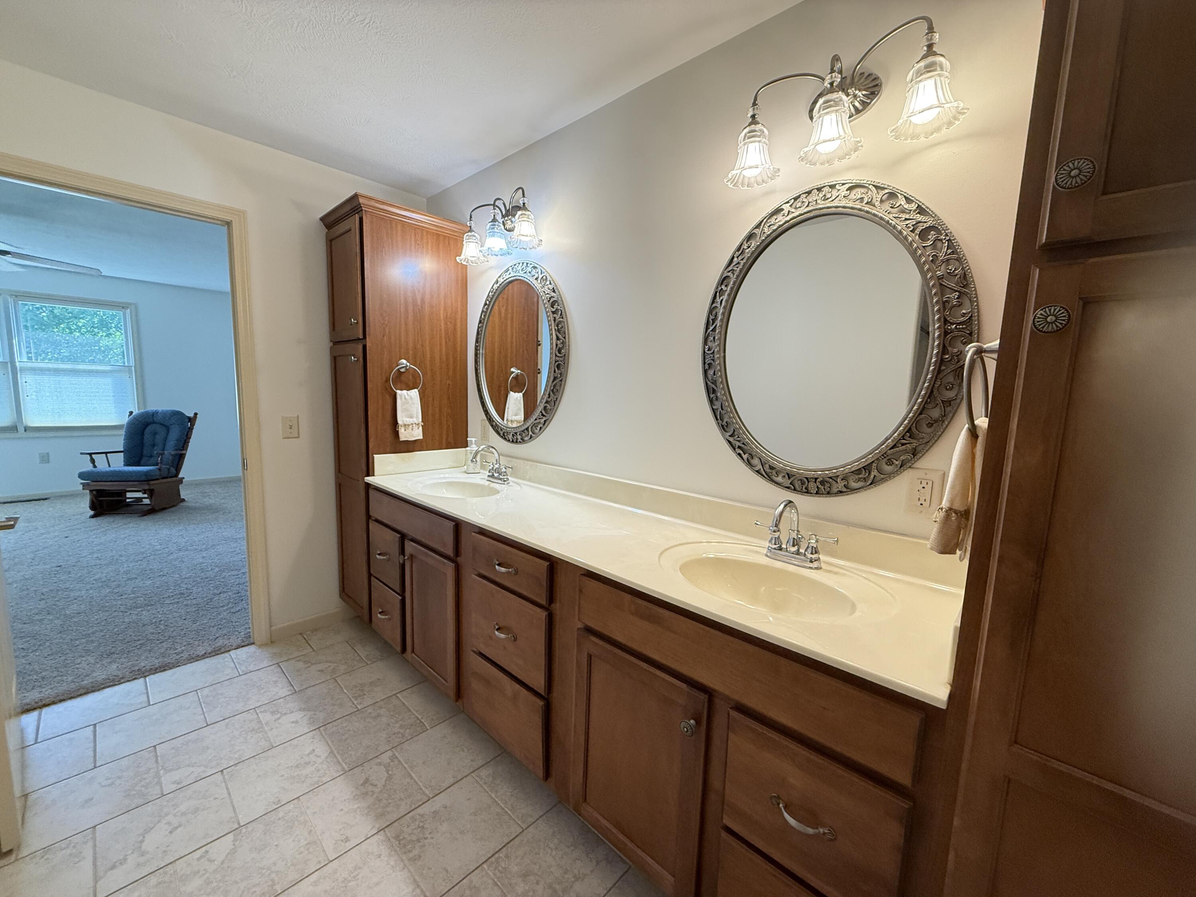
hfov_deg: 102.1
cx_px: 598
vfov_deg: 85.7
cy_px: 448
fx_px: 484
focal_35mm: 14
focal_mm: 2.22
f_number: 2.2
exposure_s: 1/120
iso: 250
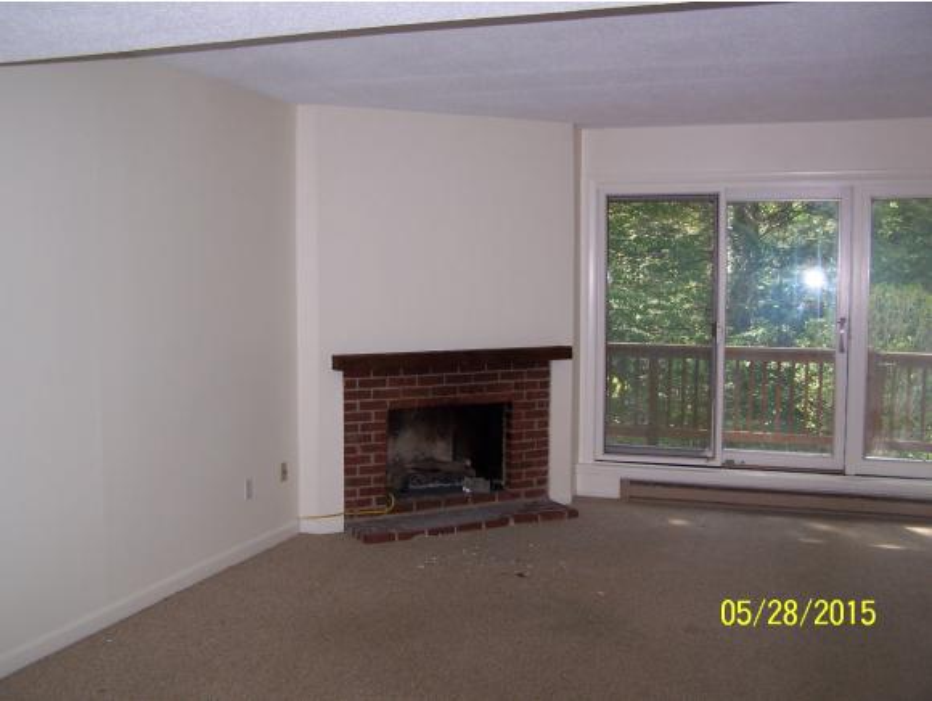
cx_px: 466
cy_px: 350
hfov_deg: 48.9
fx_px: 1024
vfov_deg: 37.8
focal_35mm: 38
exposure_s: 1/60
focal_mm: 6.3
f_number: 2.8
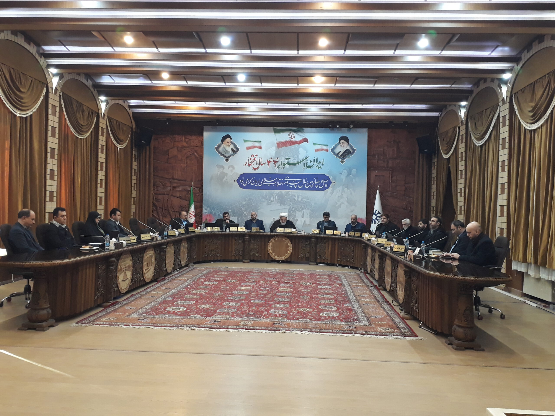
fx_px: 433
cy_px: 208
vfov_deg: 51.4
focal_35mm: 27
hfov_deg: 65.3
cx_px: 278
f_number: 1.9
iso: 200
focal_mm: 3.6
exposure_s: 1/20
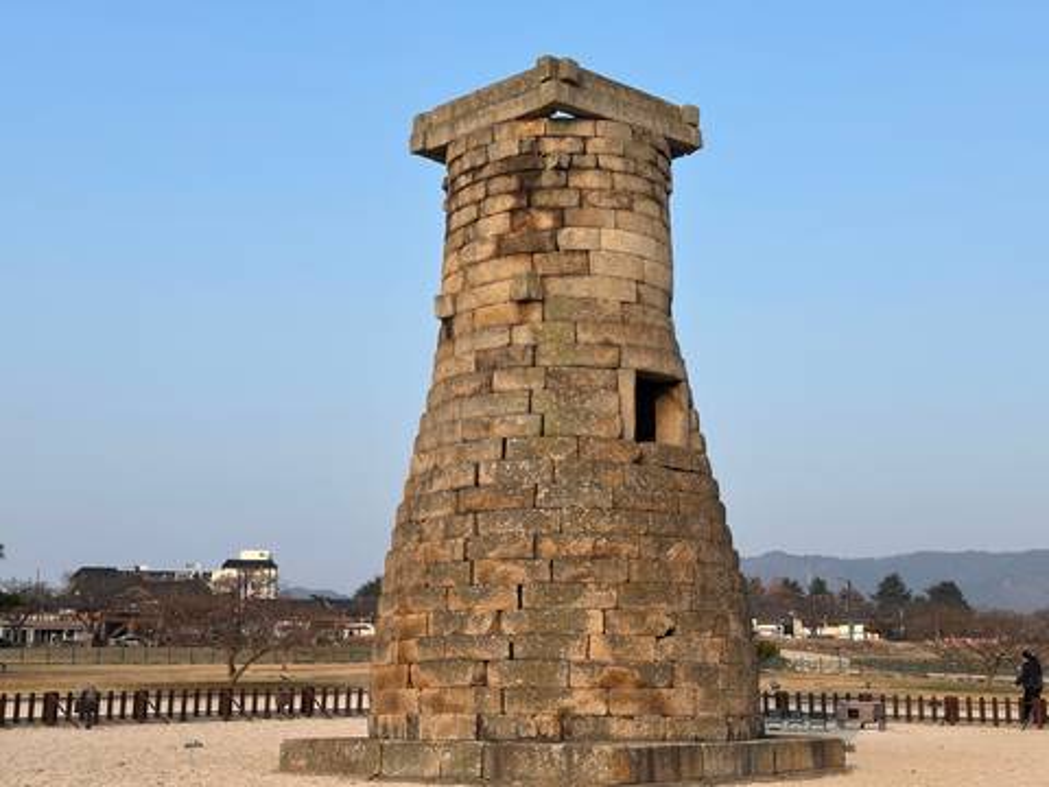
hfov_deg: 39.7
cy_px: 394
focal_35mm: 48
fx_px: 1455
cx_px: 524
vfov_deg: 30.3
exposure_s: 1/2304
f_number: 1.78
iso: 64
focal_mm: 6.86
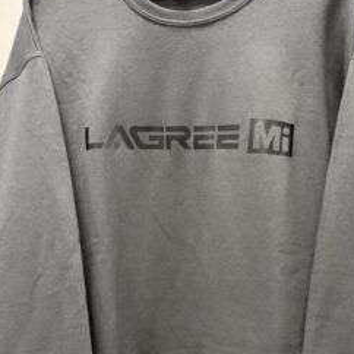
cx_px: 193
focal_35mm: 38
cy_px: 225
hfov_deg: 43.8
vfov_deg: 43.4
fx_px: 440
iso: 400
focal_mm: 6
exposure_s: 1/40
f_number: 1.6
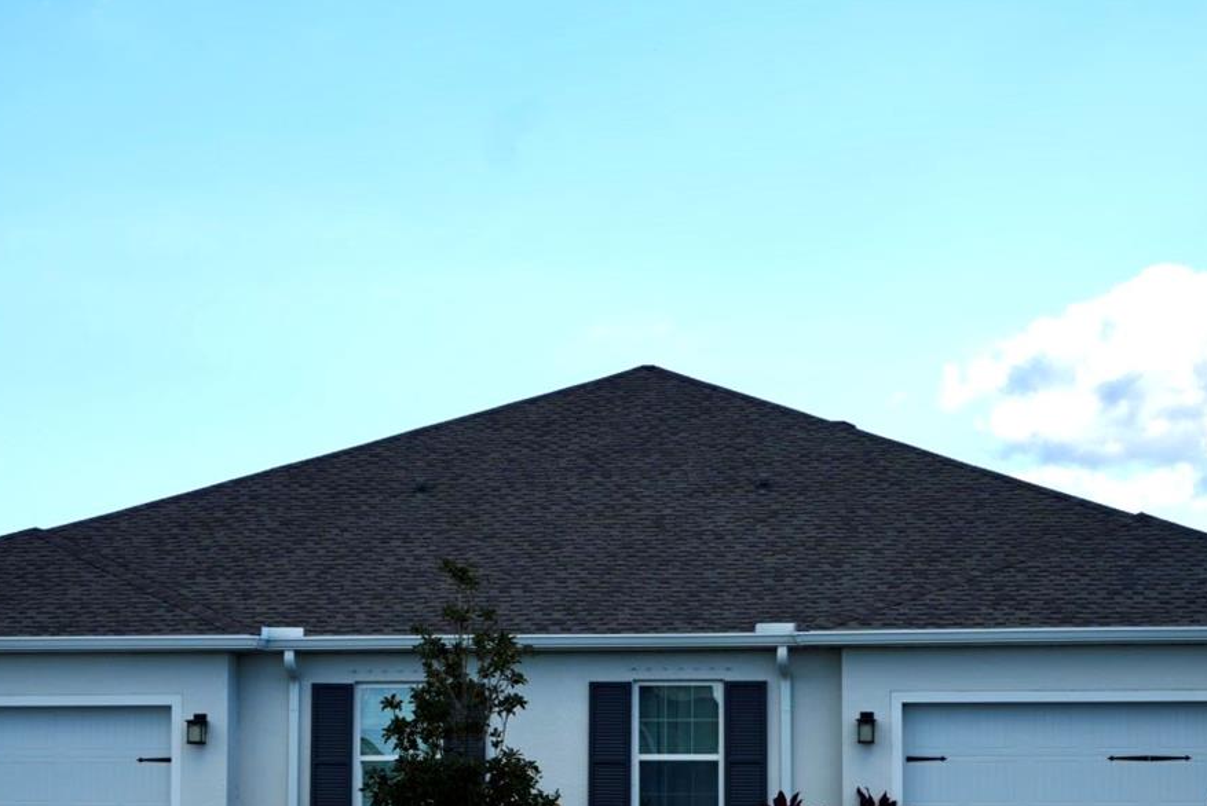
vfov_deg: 14.7
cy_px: 577
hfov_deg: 21.9
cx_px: 577
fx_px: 3120
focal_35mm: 93
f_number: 5.6
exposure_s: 1/800
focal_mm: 51
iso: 100
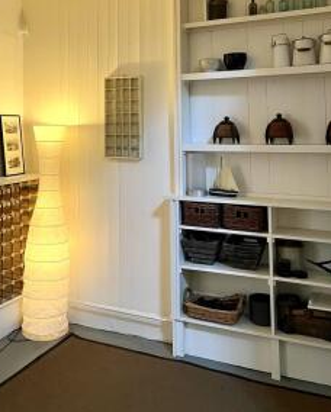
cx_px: 122
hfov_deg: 38.0
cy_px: 107
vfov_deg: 45.3
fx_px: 477
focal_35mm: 39
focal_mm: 5.7
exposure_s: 1/50
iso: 320
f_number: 1.5
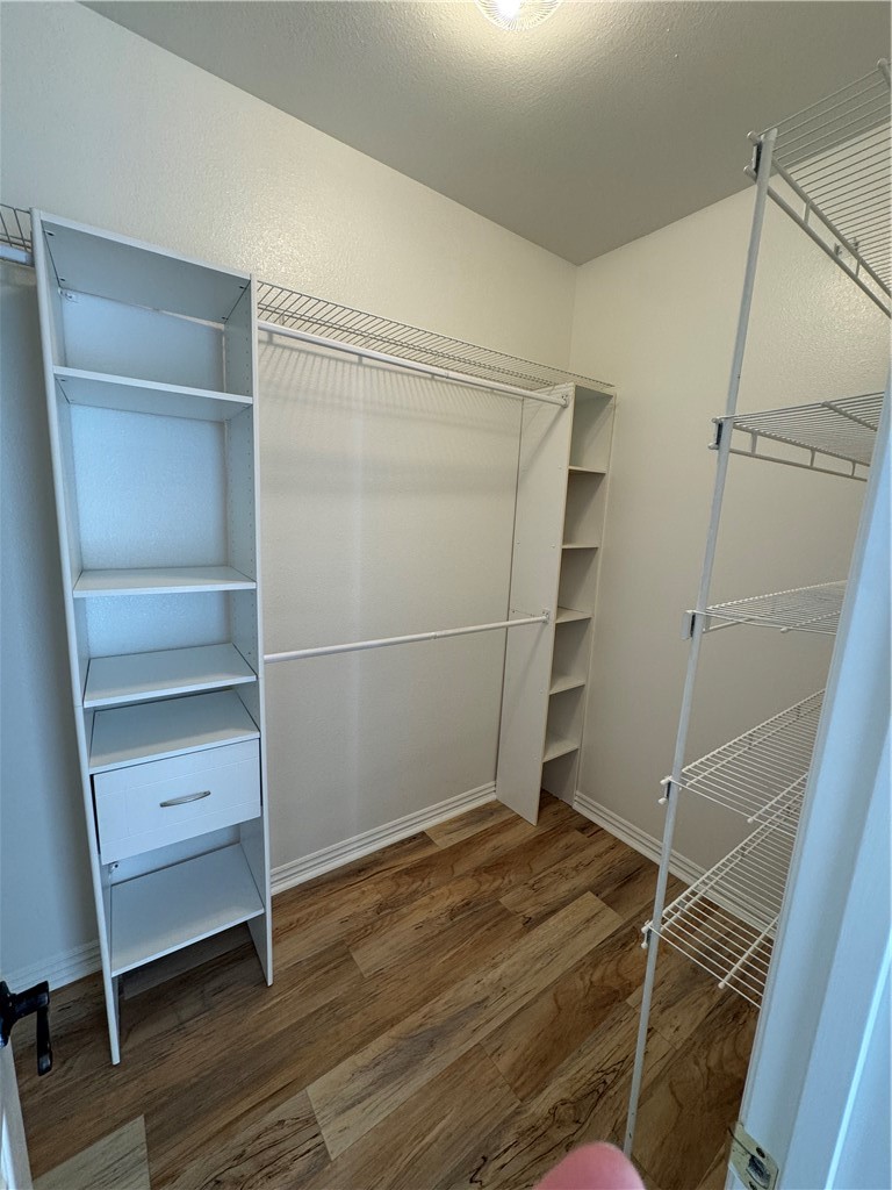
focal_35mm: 14
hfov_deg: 85.7
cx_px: 446
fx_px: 481
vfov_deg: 102.1
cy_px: 595
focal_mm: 2.22
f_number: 2.2
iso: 160
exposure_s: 1/120
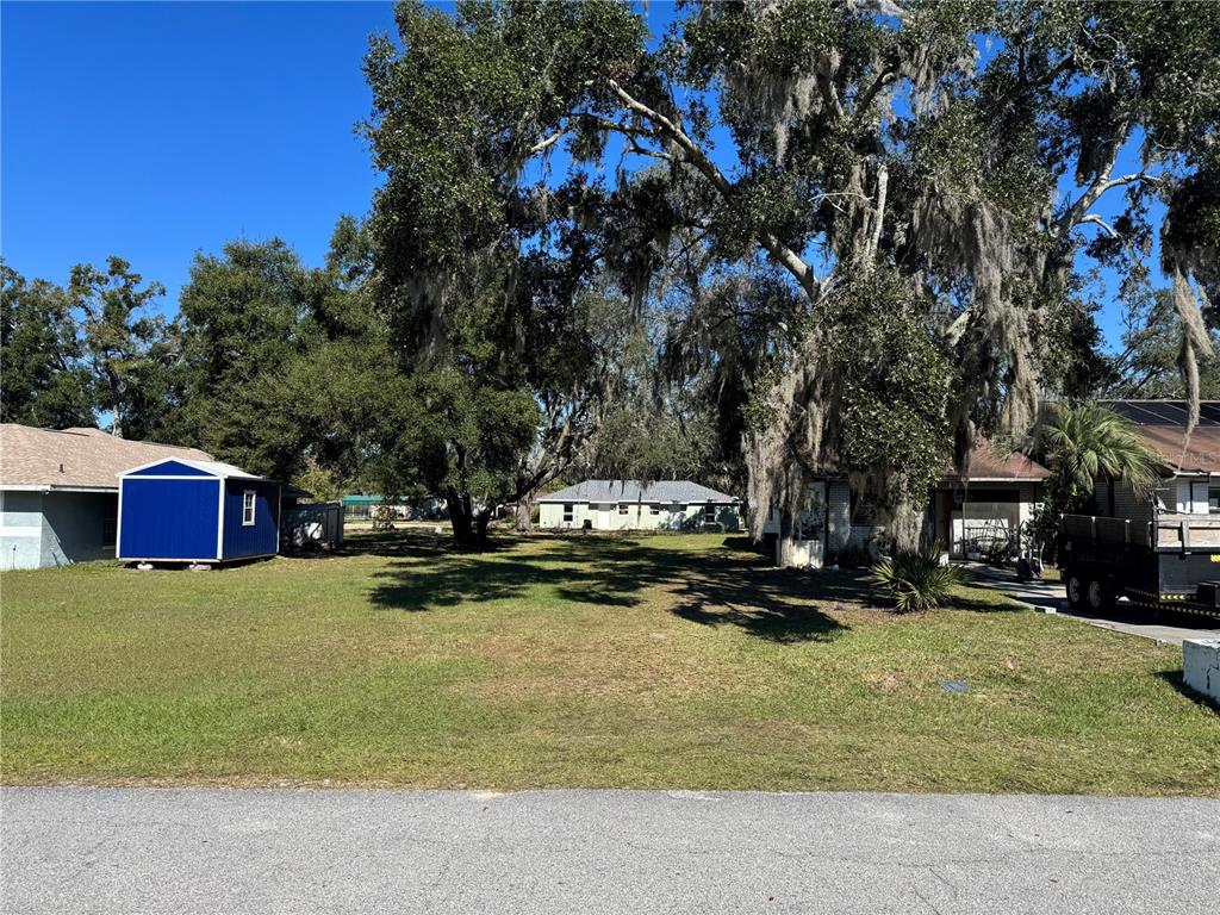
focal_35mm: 24
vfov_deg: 56.8
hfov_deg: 71.6
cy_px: 458
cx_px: 610
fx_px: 846
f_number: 1.78
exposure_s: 1/3247
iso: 80
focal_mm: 6.76
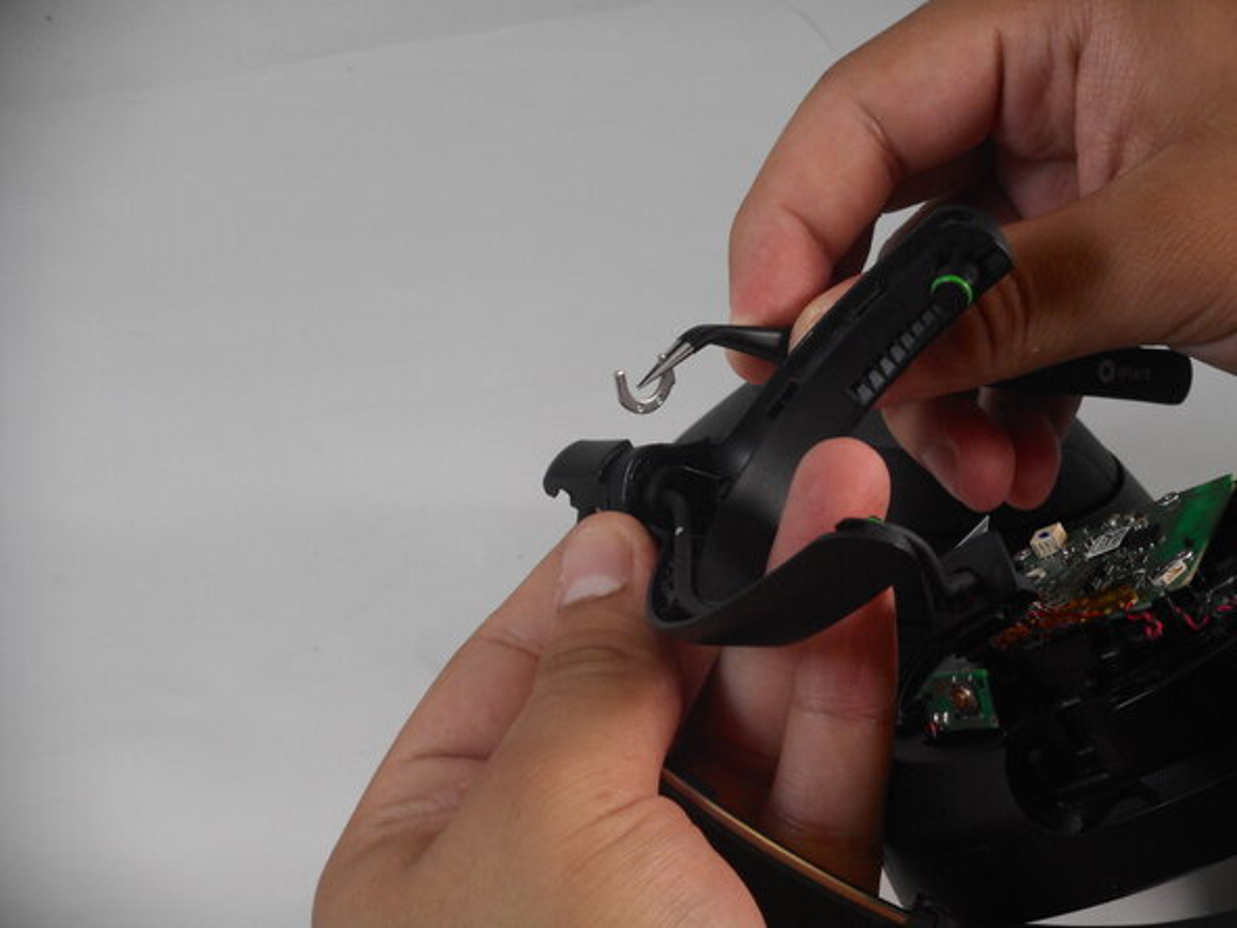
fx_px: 4181
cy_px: 464
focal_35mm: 117
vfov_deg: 12.7
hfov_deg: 16.8
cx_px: 618
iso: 280
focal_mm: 20.9
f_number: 5.9
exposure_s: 1/60
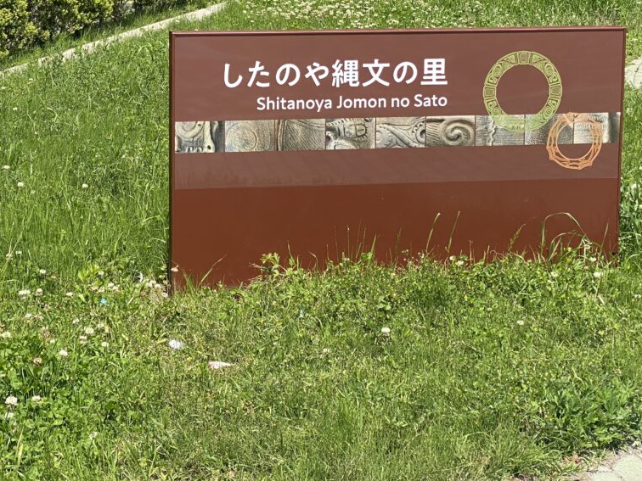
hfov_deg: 22.2
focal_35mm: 88
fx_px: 1632
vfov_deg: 16.6
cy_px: 88
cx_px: 228
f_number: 2
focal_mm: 6
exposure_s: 1/1261
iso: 20
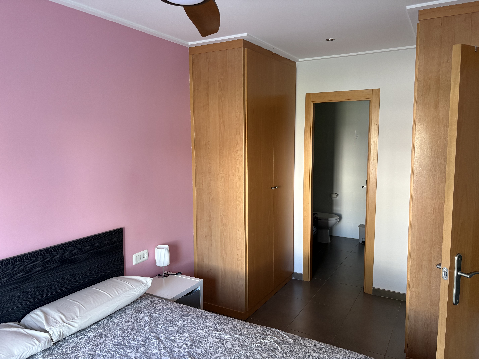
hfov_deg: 67.3
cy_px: 180
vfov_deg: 53.1
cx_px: 240
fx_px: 360
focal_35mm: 26
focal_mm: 5.96
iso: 160
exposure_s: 1/50
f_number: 1.6
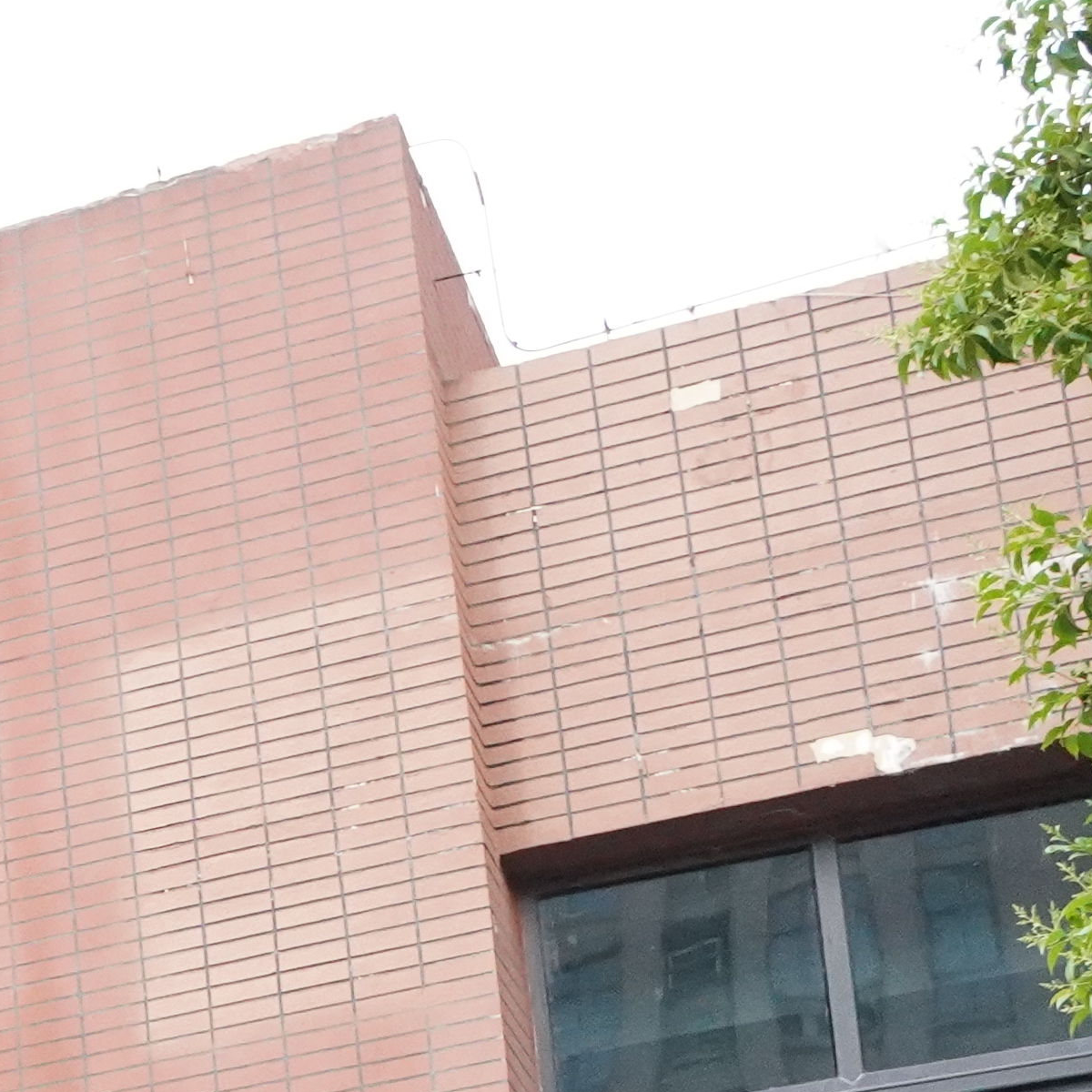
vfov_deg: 13.8
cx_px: -1248
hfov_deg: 12.5
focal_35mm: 119
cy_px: 1621
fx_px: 4247
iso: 8000
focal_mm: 28
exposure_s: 1/8000
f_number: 3.5
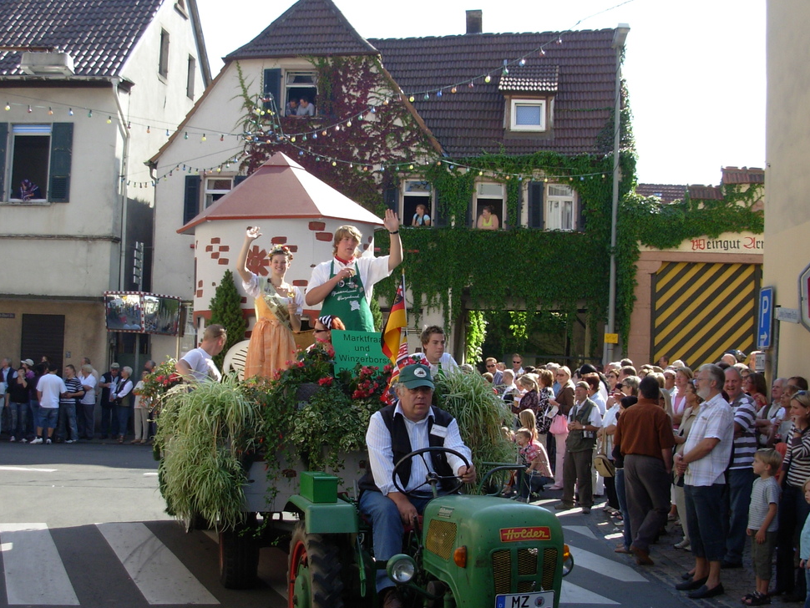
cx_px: 352
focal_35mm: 47
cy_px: 342
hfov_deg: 40.3
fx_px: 1100
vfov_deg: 30.9
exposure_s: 1/430
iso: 50
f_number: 2.9
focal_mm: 6.3
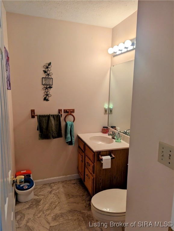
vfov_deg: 71.5
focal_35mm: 24
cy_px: 116
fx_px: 160
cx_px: 87
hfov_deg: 56.9
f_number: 1.85
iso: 42
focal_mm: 6.81
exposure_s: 1/60
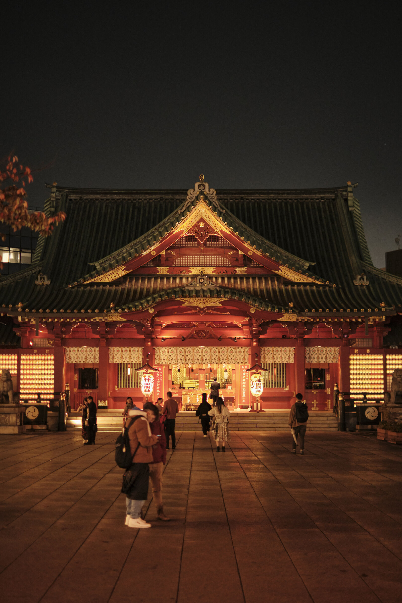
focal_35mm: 53
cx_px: 201
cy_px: 302
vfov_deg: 37.5
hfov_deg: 25.5
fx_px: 888
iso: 3200
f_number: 1.4
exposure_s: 1/40
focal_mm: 35
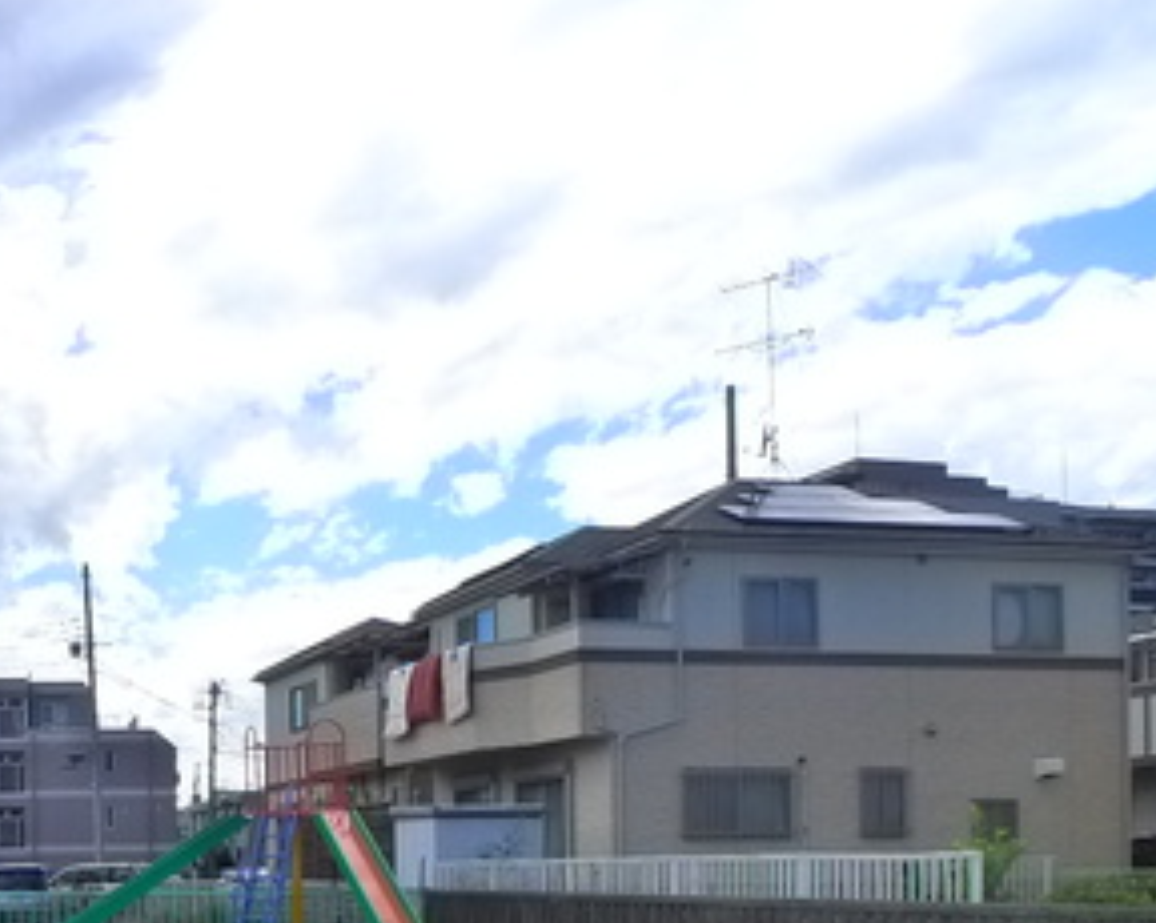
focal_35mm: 57
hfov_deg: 30.1
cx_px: -68
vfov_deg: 25.4
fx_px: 1949
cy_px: 917
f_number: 4
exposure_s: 1/640
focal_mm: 5.1
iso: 400
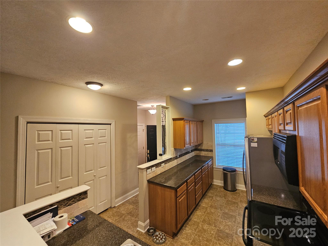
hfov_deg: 106.2
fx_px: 123
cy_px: 123
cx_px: 164
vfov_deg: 89.9
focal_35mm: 13
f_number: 2.2
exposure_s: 1/40
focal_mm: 2.2
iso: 320
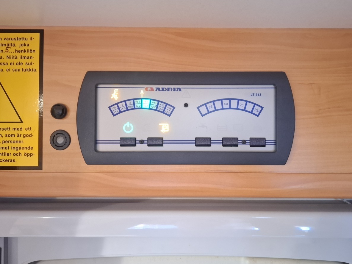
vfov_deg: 49.7
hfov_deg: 63.4
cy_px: 121
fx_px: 285
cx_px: 190
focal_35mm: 28
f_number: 1.8
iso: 1250
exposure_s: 1/11
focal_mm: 5.54
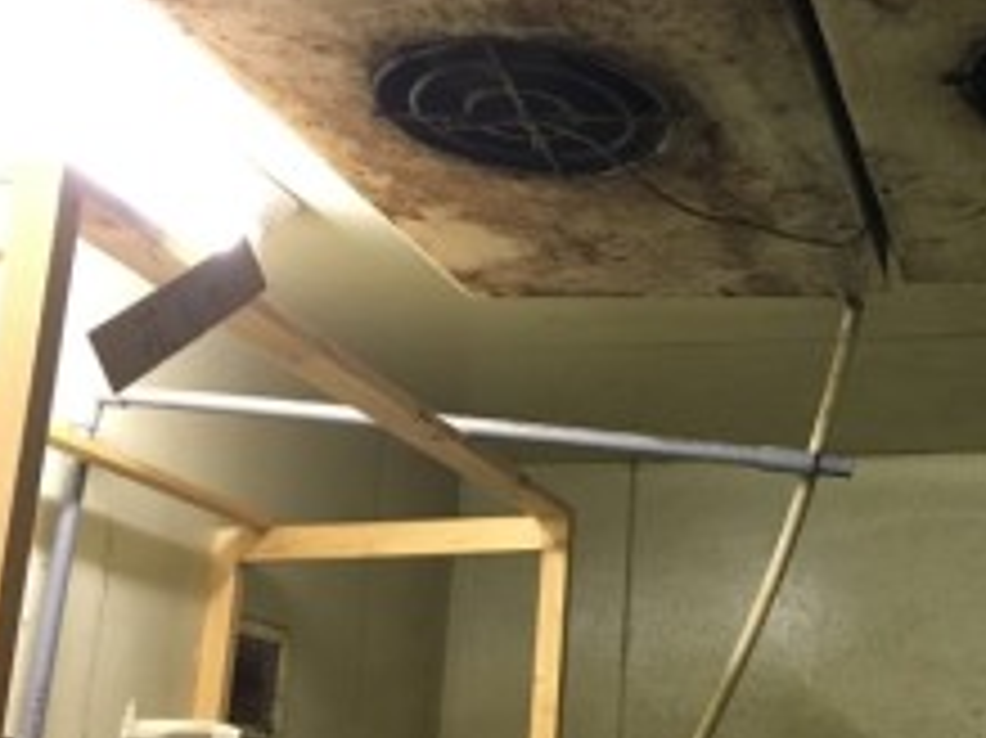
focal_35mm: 57
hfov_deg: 32.0
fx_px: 1623
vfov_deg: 25.6
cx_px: 909
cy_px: 416
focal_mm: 4.15
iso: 200
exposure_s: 1/24
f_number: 2.2
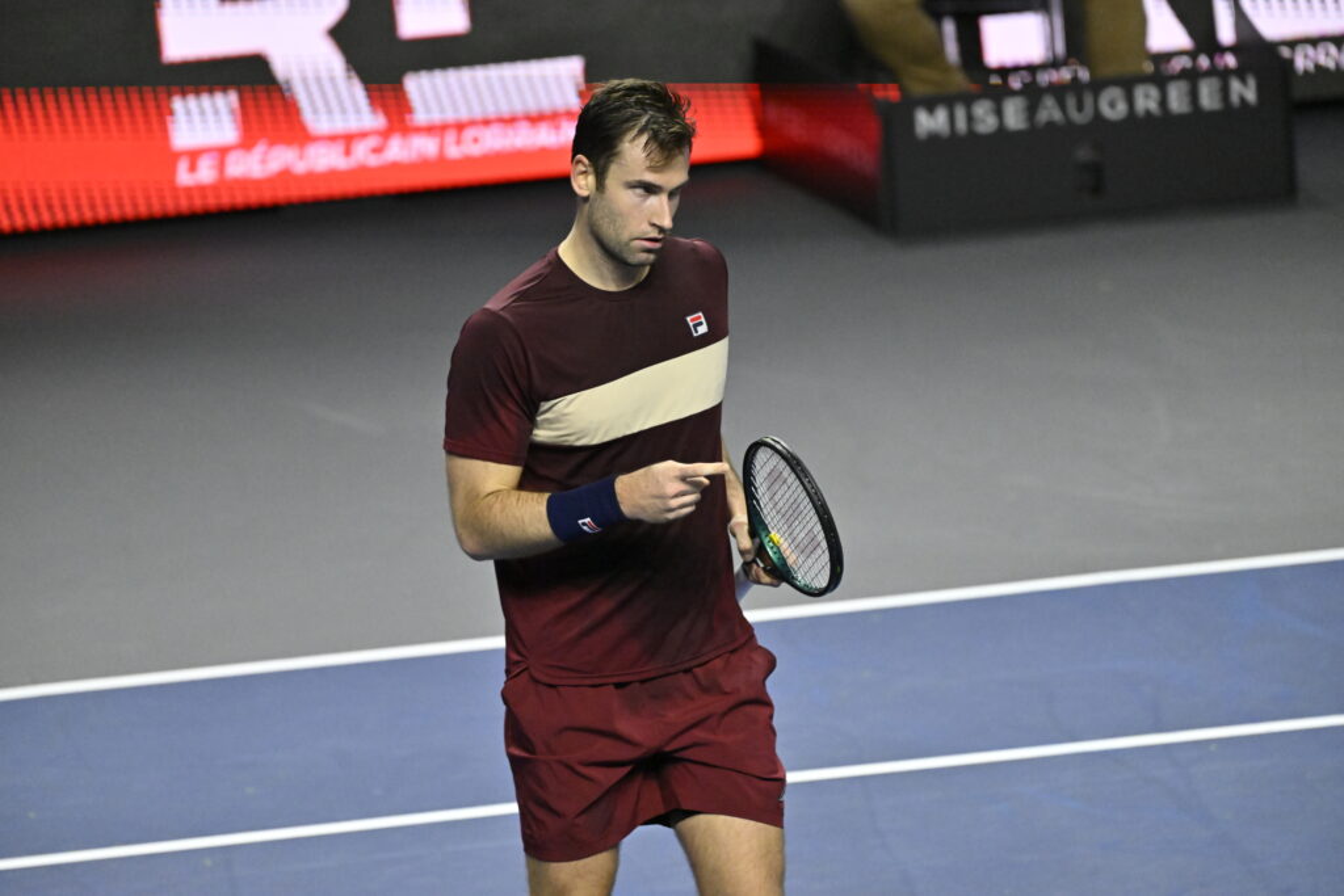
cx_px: 672
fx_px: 14934
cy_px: 448
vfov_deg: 3.4
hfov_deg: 5.2
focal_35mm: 400
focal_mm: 400
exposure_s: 1/2500
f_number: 5
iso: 8000
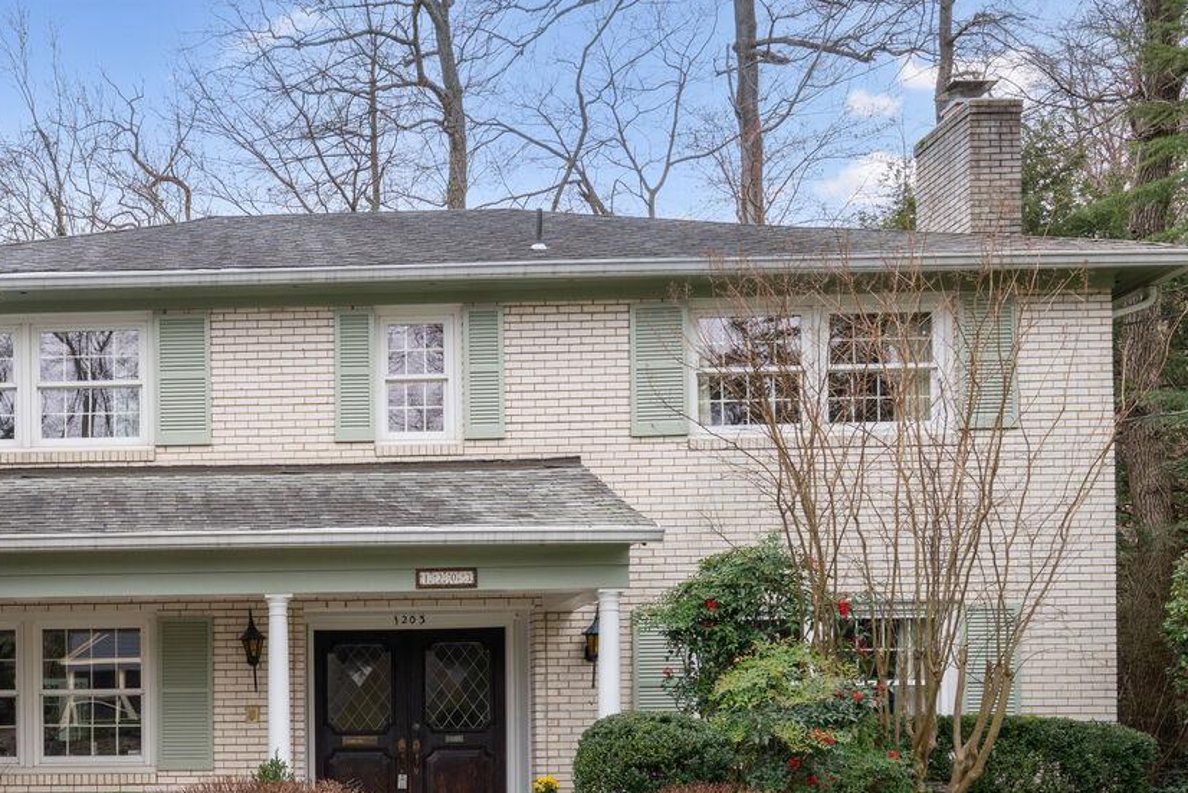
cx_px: 99
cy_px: 740
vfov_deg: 28.0
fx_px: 1518
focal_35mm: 46
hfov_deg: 39.4
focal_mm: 22
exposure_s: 1/125
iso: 200
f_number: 8
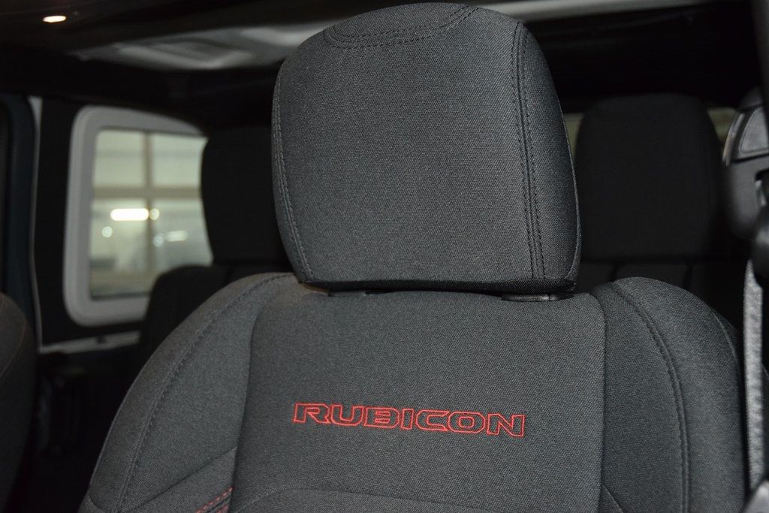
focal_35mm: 46
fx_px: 993
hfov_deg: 42.3
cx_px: 384
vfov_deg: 29.0
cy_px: 256
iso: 2200
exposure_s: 1/100
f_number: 4
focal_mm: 31
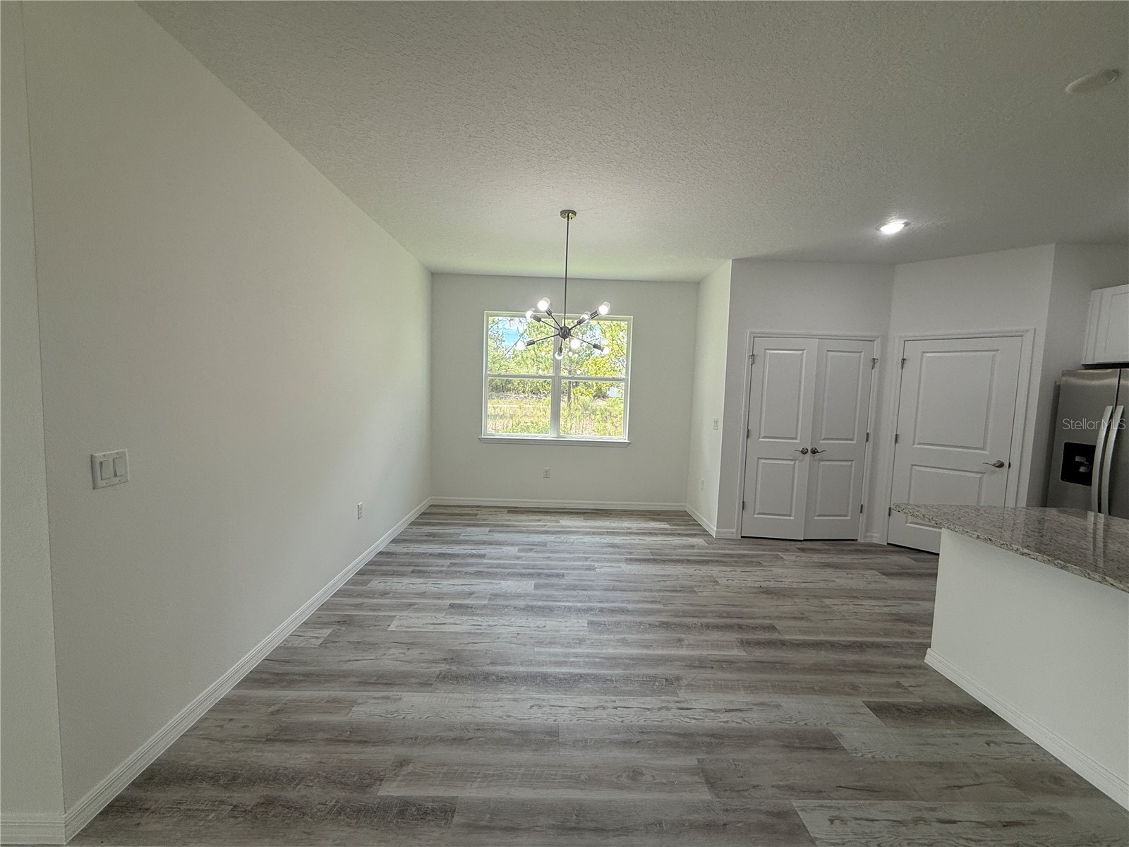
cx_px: 564
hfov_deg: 102.1
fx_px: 457
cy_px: 424
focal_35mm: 14
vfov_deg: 85.7
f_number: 2.2
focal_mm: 2.22
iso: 64
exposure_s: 1/131
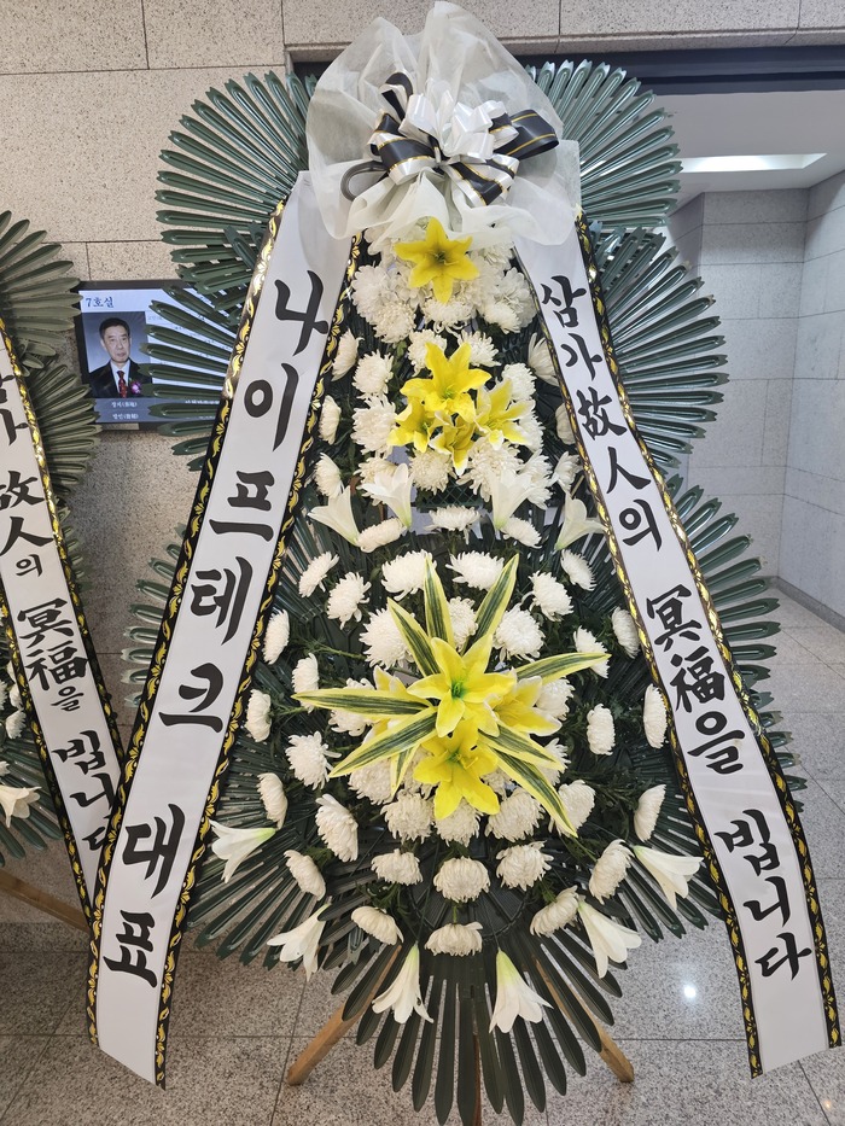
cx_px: 422
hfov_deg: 58.9
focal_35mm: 23
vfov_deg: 73.9
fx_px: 748
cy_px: 563
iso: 200
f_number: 1.7
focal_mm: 6.3
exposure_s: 1/120
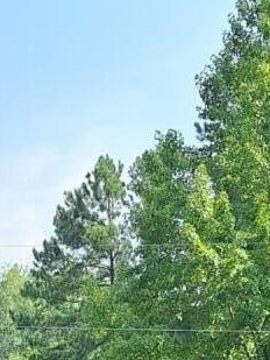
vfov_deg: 11.5
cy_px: 781
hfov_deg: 9.9
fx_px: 1549
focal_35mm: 149
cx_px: 14
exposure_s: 1/1178
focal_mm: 5.54
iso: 40
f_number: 1.8
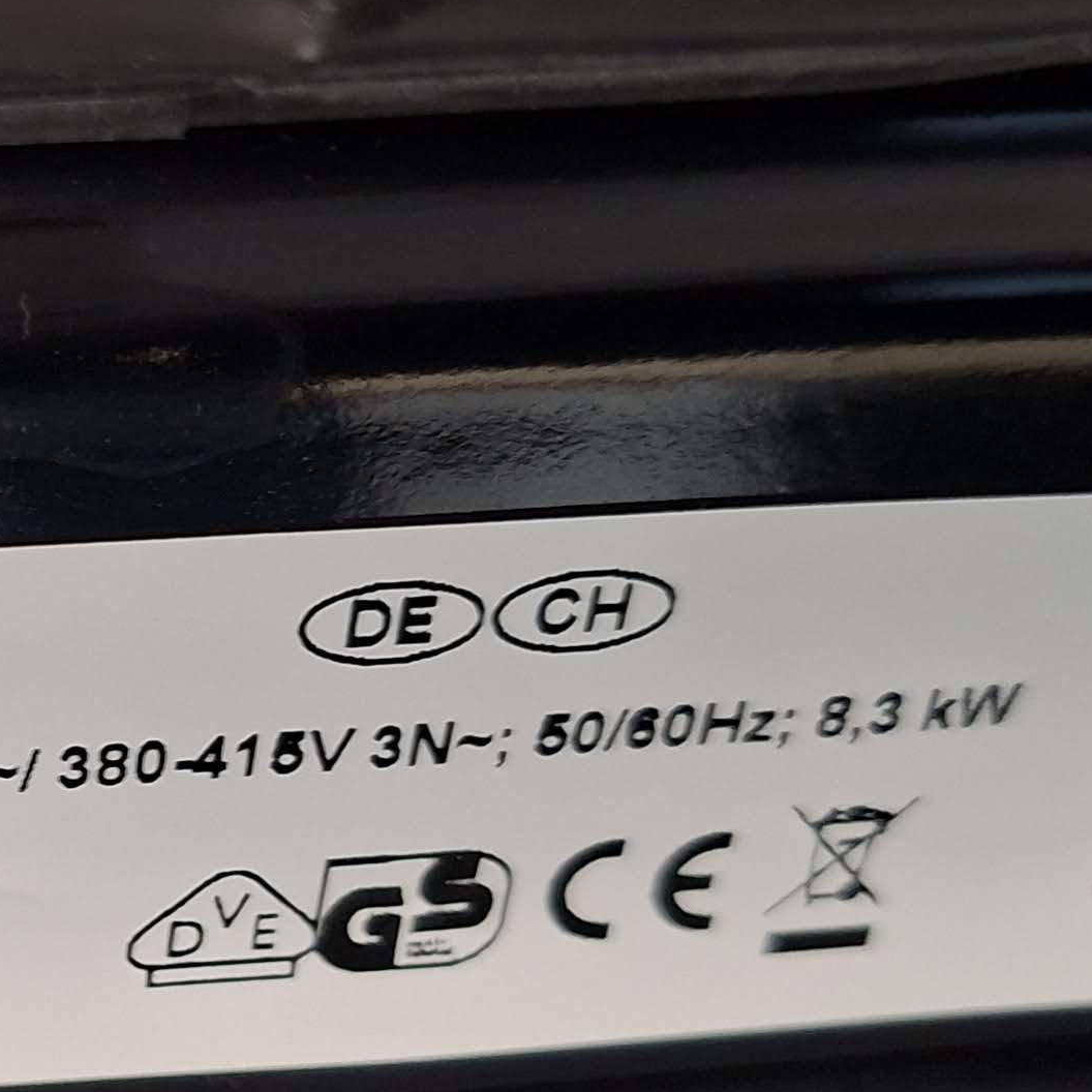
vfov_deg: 22.3
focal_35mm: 77
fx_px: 2748
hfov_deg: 21.1
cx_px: -187
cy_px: 759
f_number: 1.8
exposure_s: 1/25
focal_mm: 5.54
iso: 400
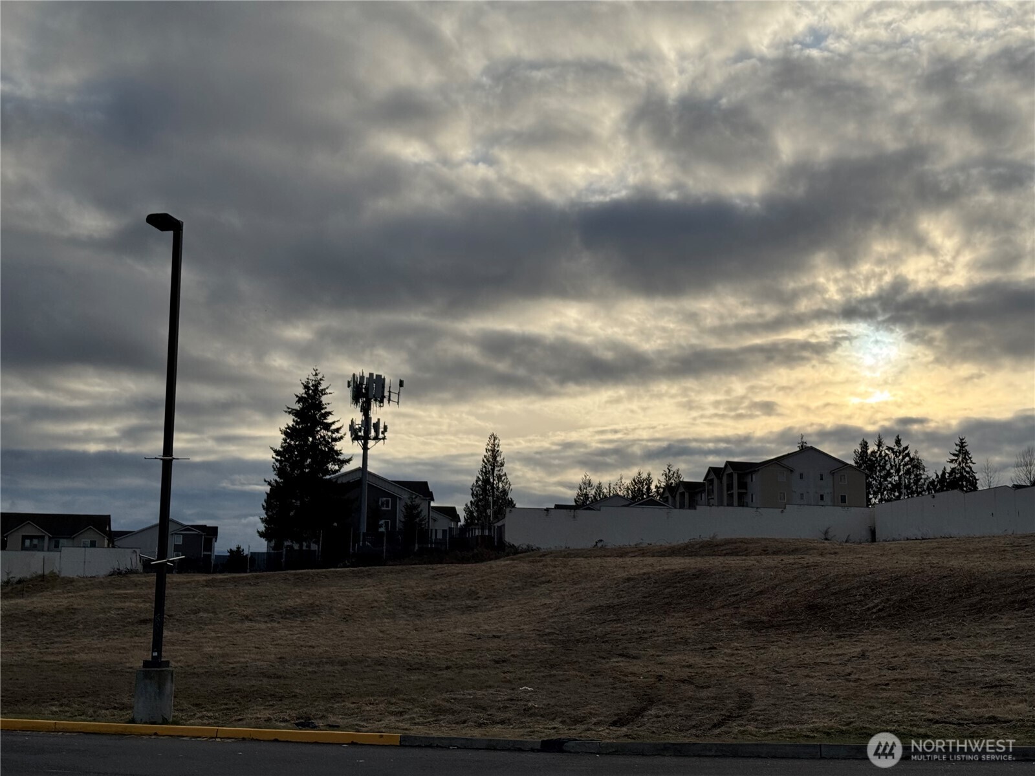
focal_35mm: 48
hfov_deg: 39.7
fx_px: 1435
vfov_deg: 30.3
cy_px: 388
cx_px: 518
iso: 64
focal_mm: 6.76
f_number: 1.78
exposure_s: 1/10526
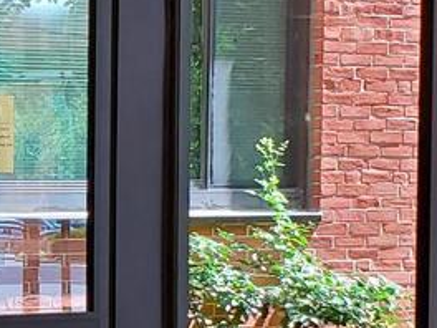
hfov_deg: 13.6
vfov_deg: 10.4
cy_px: 326
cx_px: -65
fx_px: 1793
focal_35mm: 142
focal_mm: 4.3
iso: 125
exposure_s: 1/120
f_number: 2.4
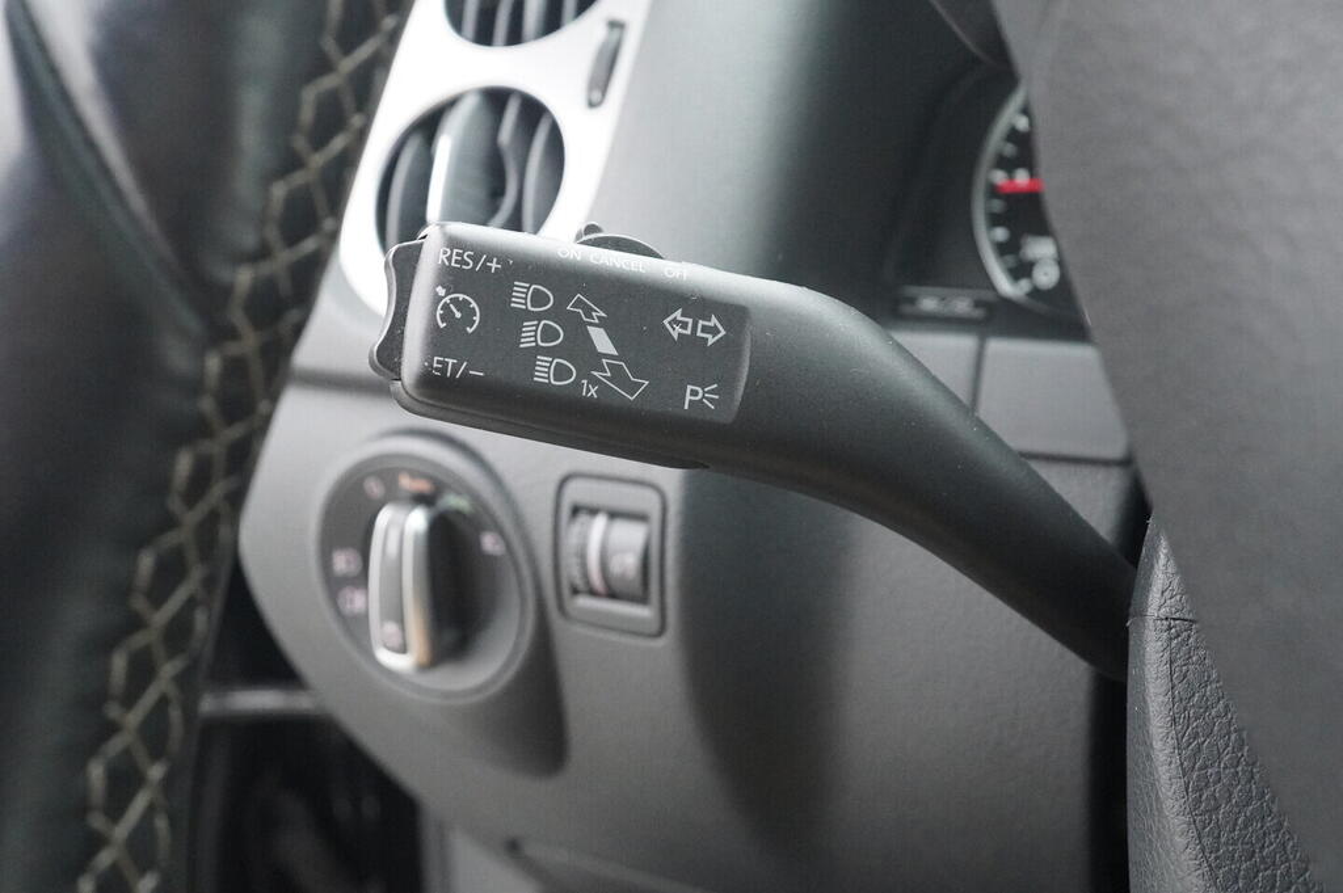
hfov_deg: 53.2
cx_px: 672
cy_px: 446
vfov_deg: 36.8
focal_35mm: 36
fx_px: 1342
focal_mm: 24
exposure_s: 1/160
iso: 6400
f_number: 6.3
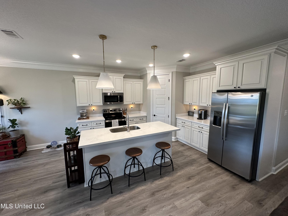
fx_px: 116
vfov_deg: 85.7
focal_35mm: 14
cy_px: 108
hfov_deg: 102.1
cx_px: 144
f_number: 2.2
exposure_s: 1/120
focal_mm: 2.22
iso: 200
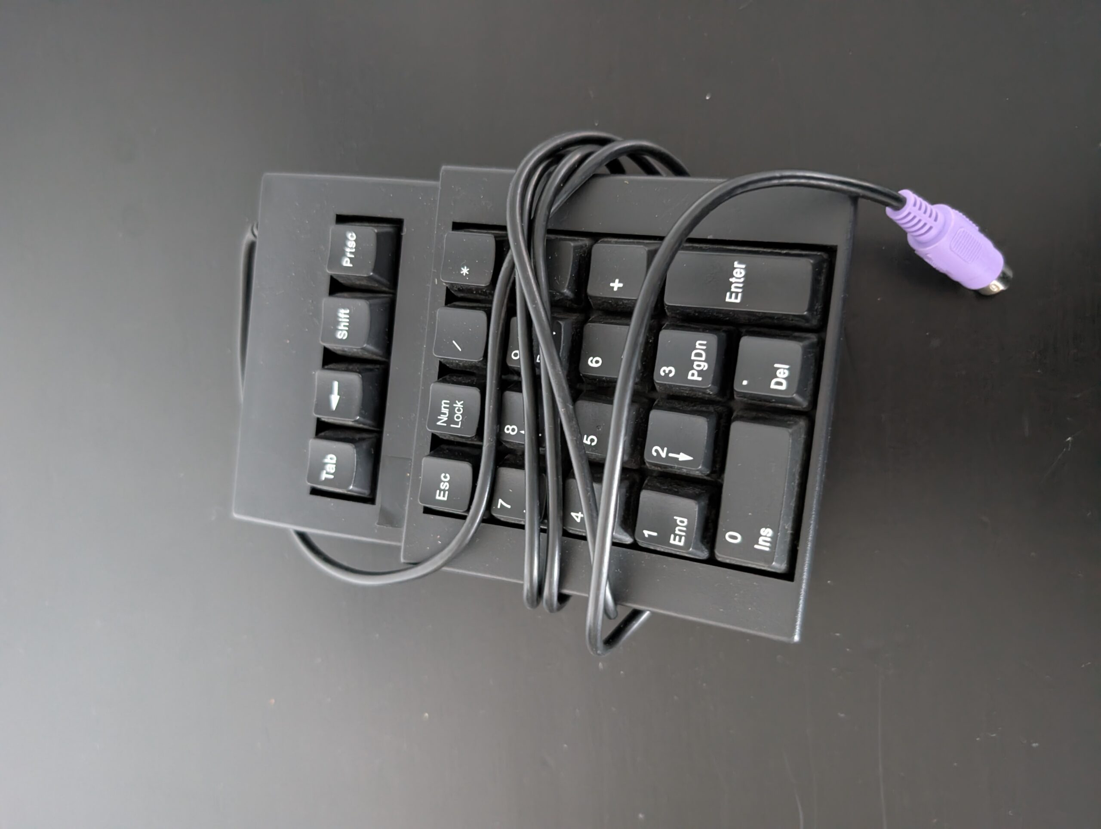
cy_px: 414
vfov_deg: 56.9
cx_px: 550
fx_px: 764
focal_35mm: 24
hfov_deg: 71.5
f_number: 1.68
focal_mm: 6.9
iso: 2327
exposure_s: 1/28.9
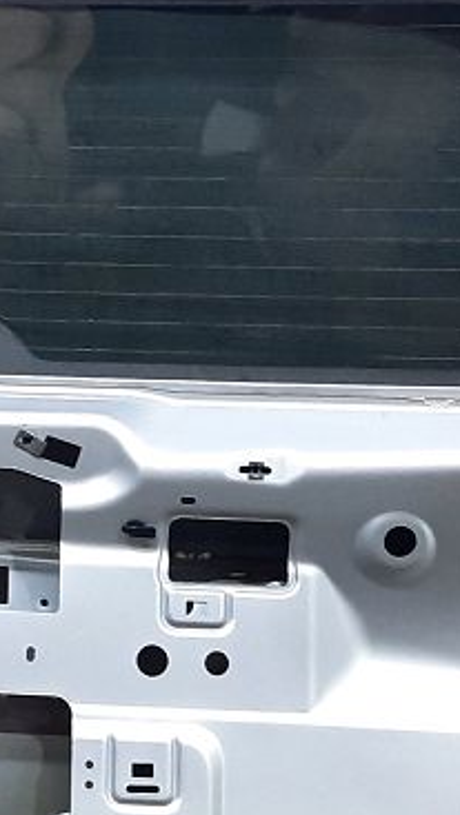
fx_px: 1926
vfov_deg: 23.9
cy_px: 346
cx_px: -113
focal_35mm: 89
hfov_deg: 13.2
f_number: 2
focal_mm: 4.6
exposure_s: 1/50
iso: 250
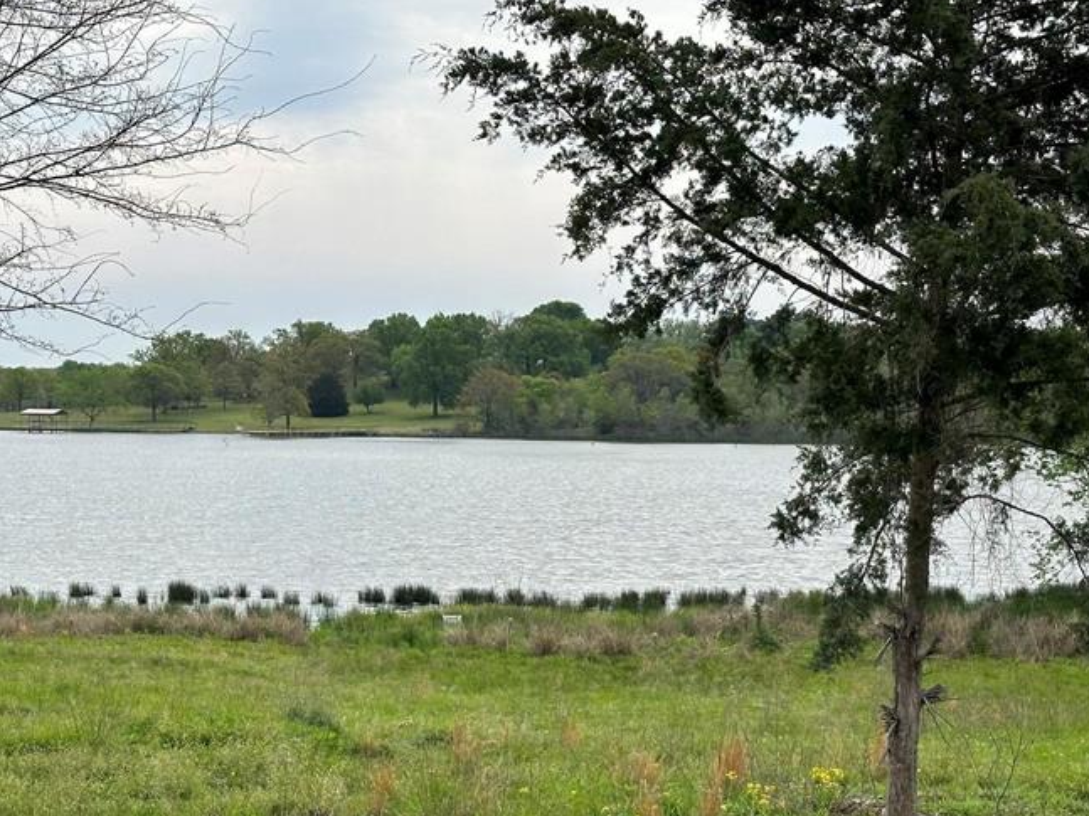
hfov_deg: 25.6
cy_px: 469
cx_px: 481
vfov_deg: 19.4
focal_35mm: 76
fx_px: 2390
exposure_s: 1/4016
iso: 64
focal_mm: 6.86
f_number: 1.78
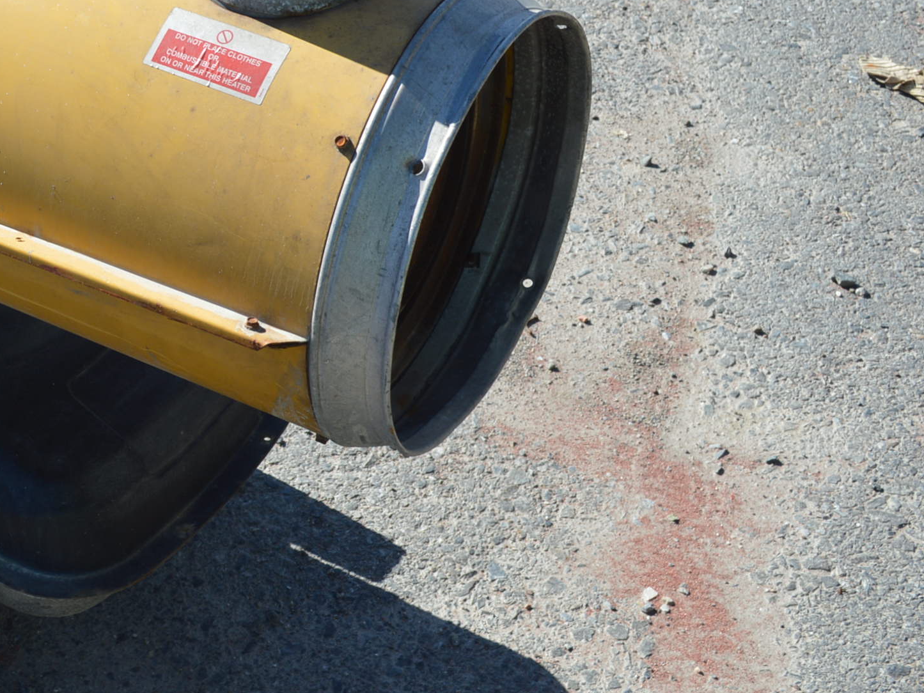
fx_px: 1922
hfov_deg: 25.6
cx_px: -7
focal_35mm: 72
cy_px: 226
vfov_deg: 20.4
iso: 100
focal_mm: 24
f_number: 8
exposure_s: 1/250
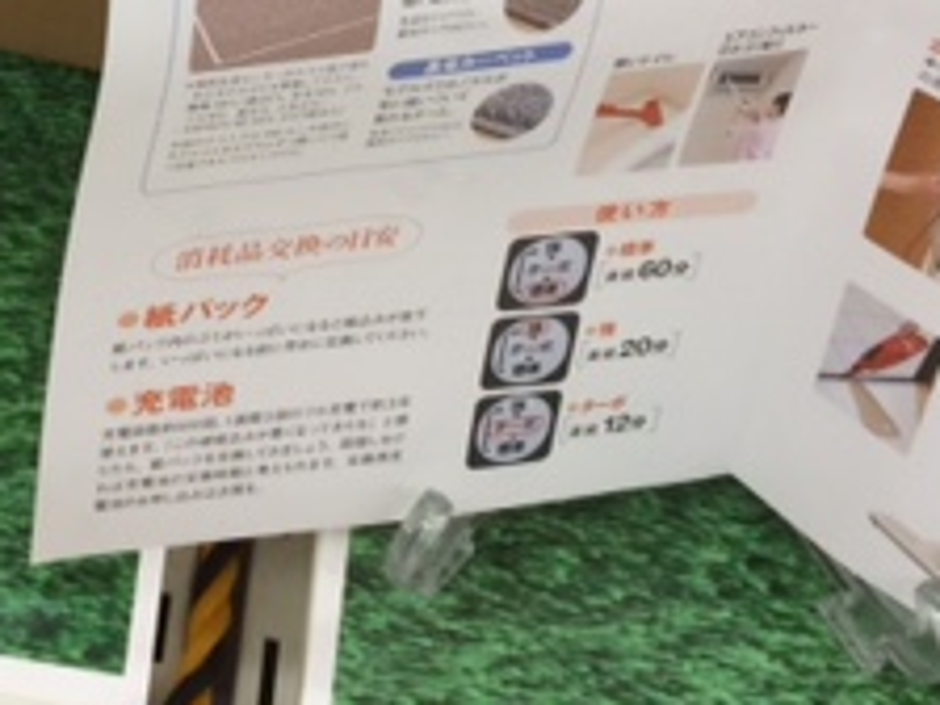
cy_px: -285
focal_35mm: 83
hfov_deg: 22.9
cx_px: 88
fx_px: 2254
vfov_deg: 16.5
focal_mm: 4.15
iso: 64
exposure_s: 1/30
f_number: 2.2
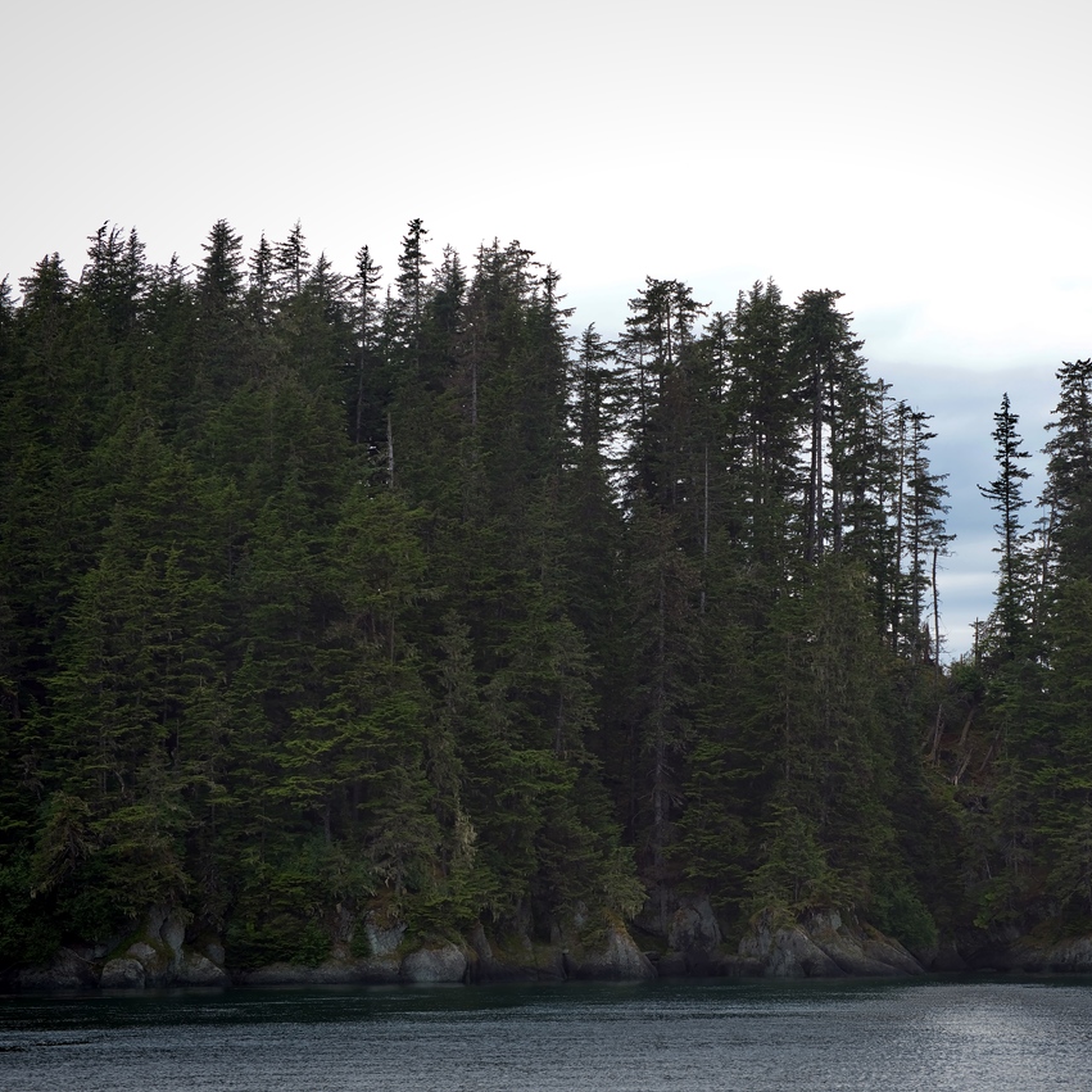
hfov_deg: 11.2
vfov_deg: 11.2
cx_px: 752
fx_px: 5568
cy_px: 547
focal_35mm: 156
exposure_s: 1/250
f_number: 8
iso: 100
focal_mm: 122
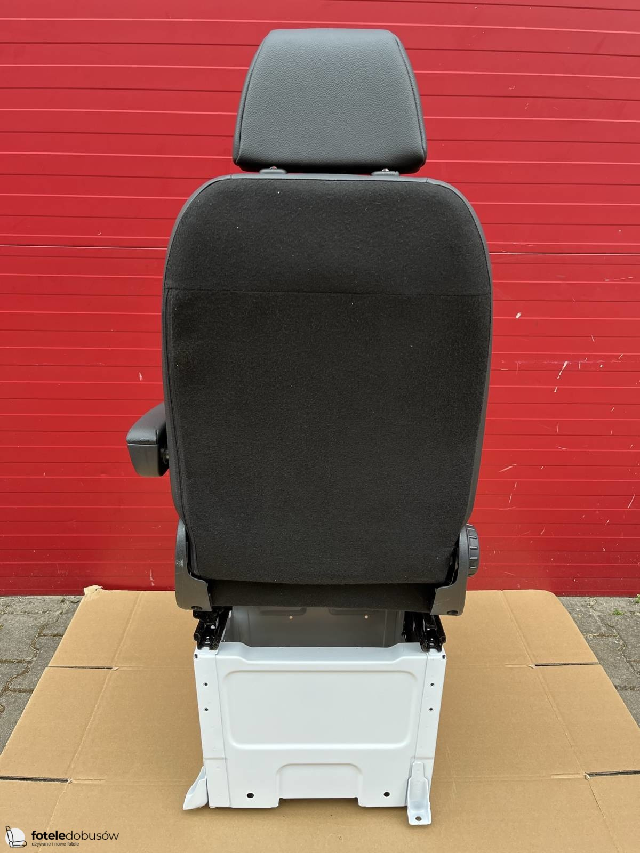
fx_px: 641
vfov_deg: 67.3
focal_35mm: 26
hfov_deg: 53.1
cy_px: 426
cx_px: 320
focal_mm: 5.1
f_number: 1.6
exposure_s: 1/122
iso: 80
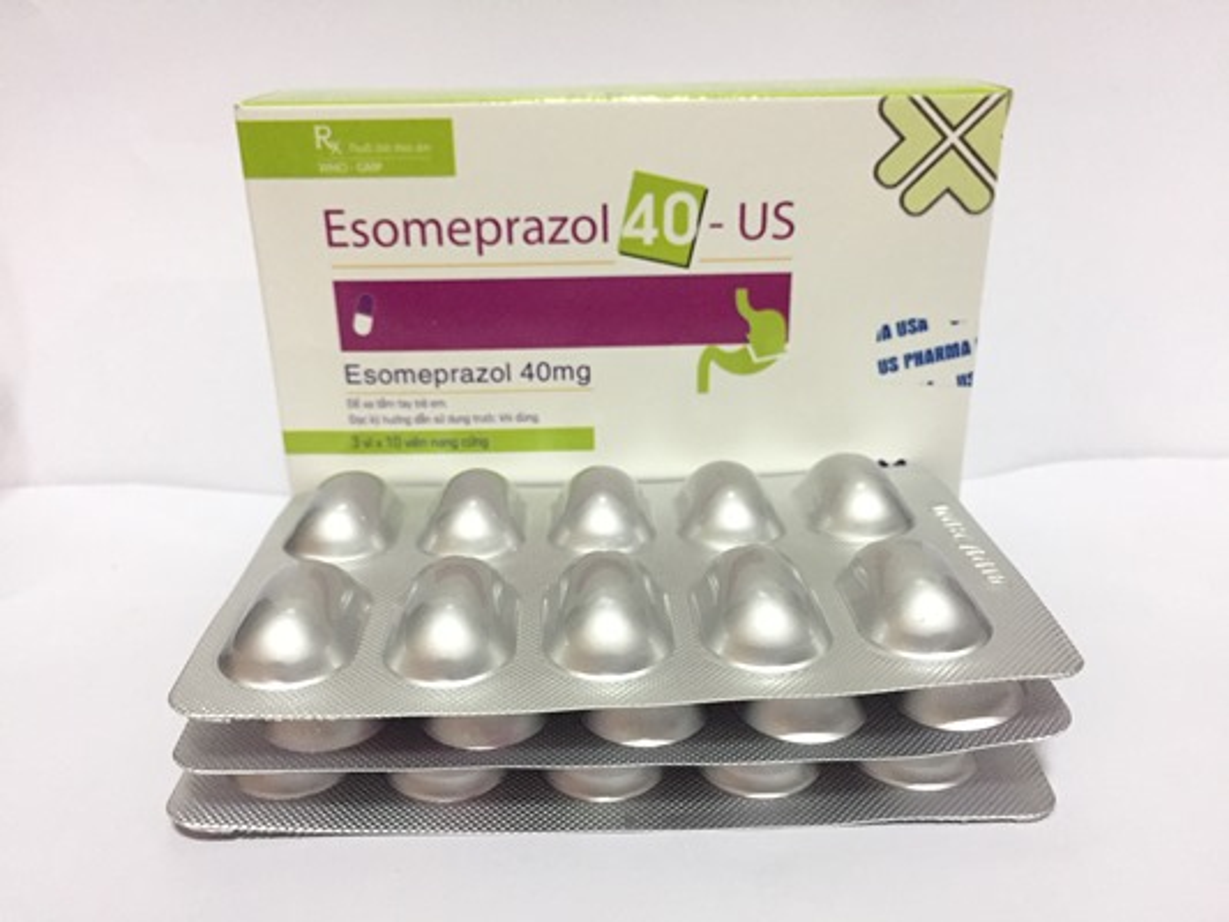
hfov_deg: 61.6
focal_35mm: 29
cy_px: 461
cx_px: 614
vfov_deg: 48.2
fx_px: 1030
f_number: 2.2
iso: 250
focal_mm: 4.15
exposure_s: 1/33
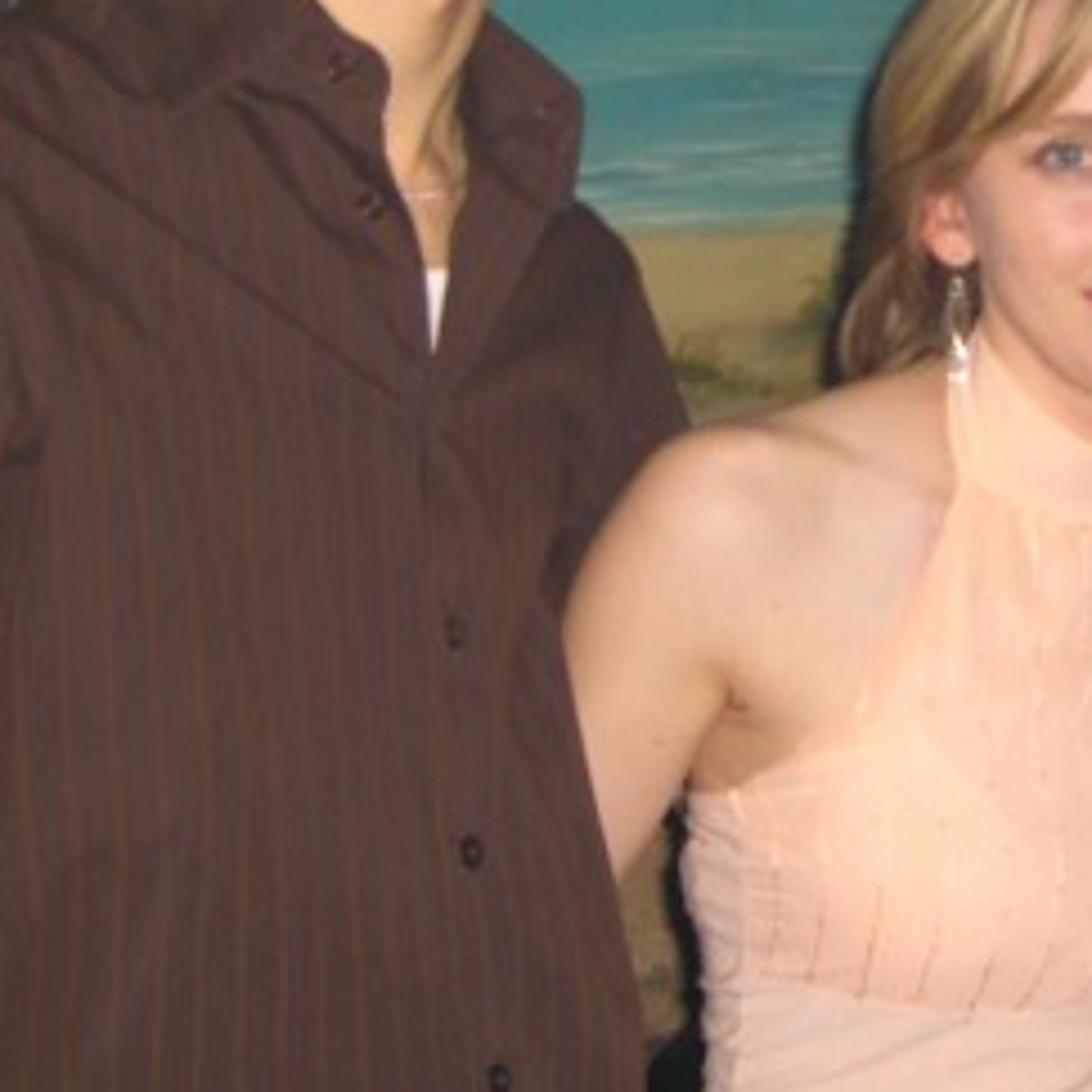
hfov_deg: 20.4
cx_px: 993
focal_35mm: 83
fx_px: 2962
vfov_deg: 20.6
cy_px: 207
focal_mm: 7.9
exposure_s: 1/60
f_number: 2.8
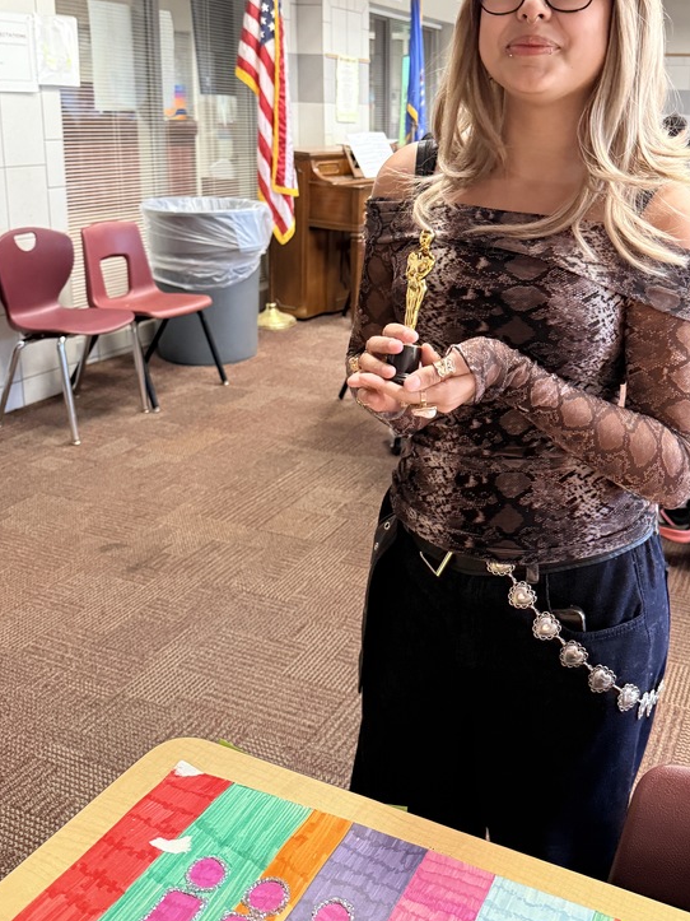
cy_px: 324
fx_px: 904
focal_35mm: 34
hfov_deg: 41.2
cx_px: 461
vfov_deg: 53.1
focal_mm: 6.76
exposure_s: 1/60
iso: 500
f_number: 1.78
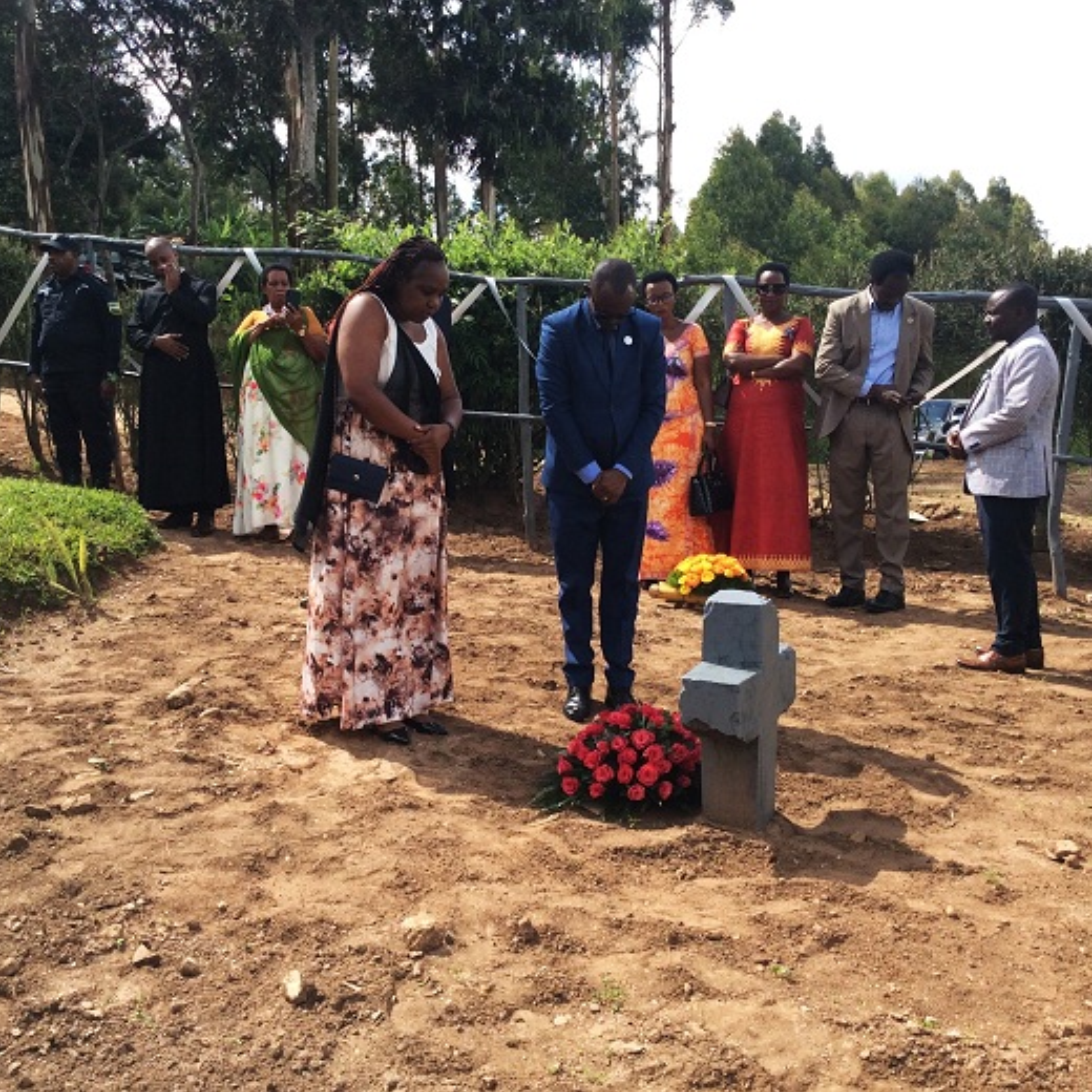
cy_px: 546
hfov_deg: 43.8
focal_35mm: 38
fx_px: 1356
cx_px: 483
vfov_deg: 43.9
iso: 32
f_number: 2.4
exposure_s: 1/752
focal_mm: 3.3
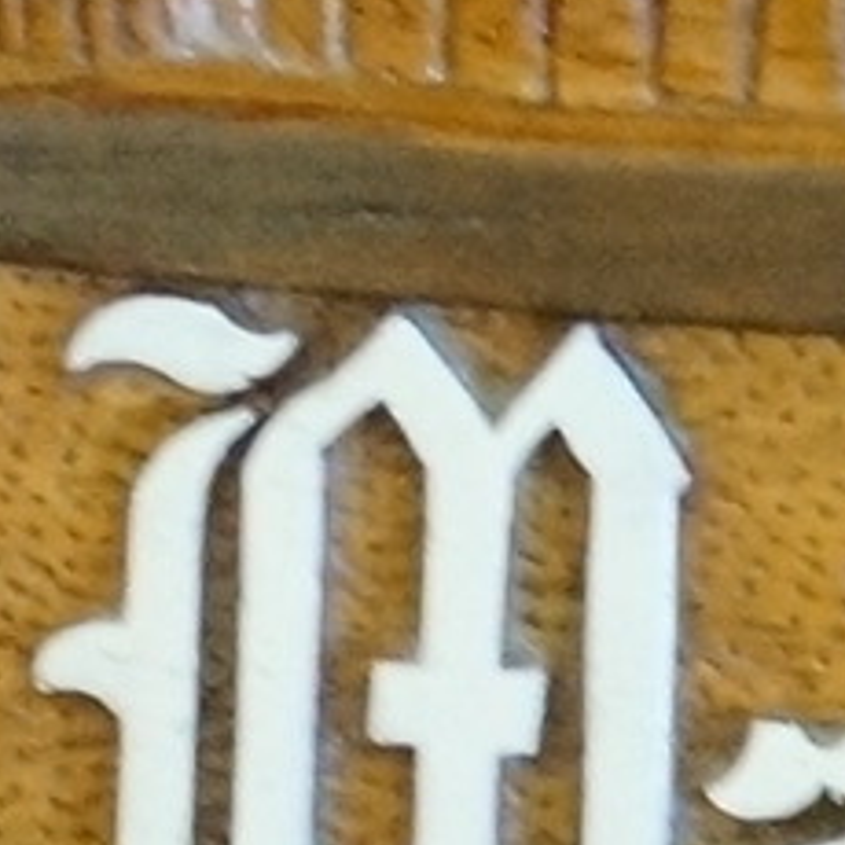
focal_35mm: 406
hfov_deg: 4.2
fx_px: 11213
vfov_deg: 4.3
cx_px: 2282
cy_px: 694
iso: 3200
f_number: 4.5
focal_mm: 30
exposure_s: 1/30
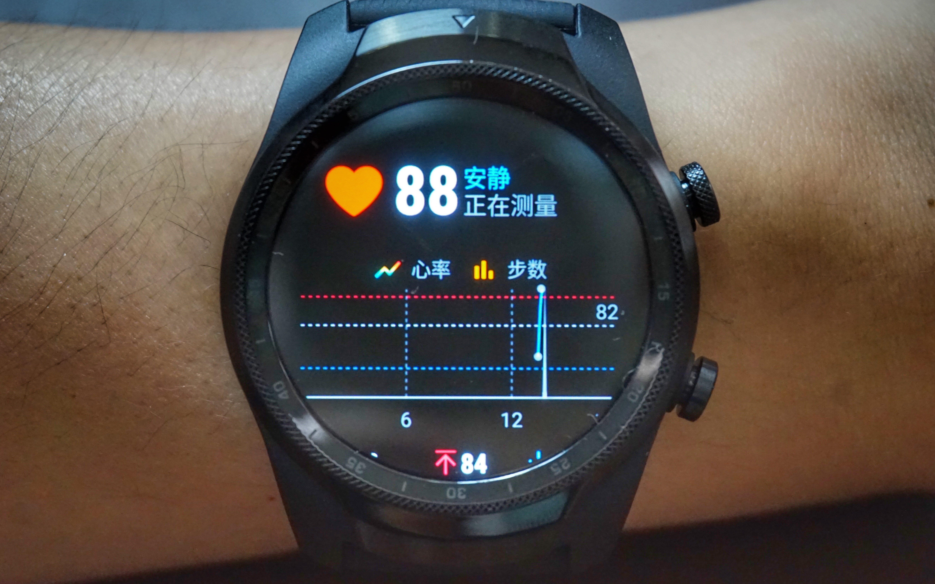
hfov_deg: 30.8
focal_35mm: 67
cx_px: 464
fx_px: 1695
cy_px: 286
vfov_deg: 19.6
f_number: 5.6
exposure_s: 1/60
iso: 3200
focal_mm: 43
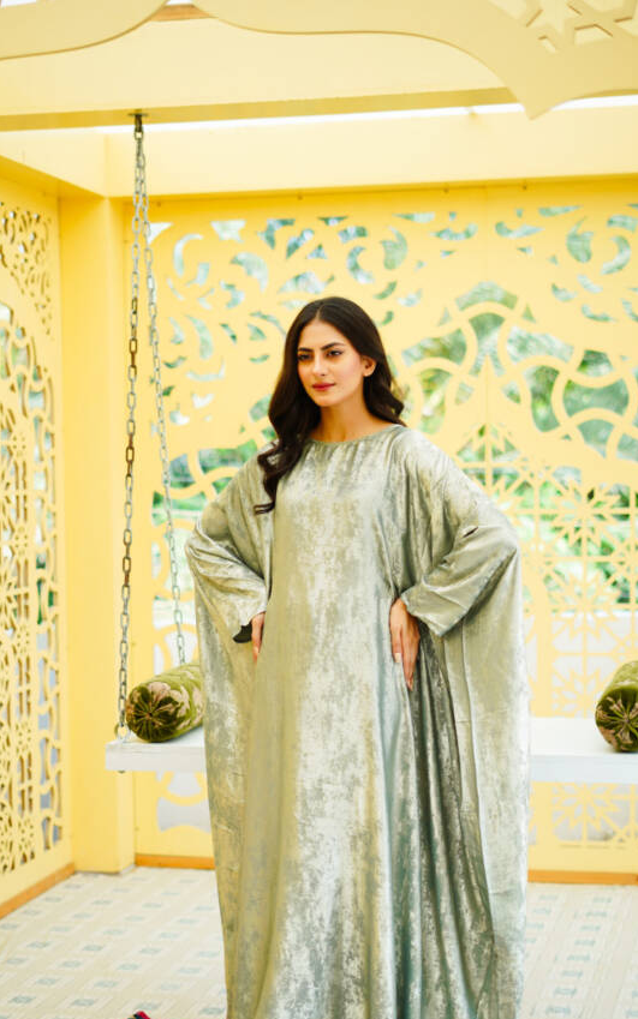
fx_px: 1752
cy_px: 592
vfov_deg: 32.4
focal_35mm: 63
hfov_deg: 20.6
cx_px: 312
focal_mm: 50
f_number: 2
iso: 100
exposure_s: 1/1000
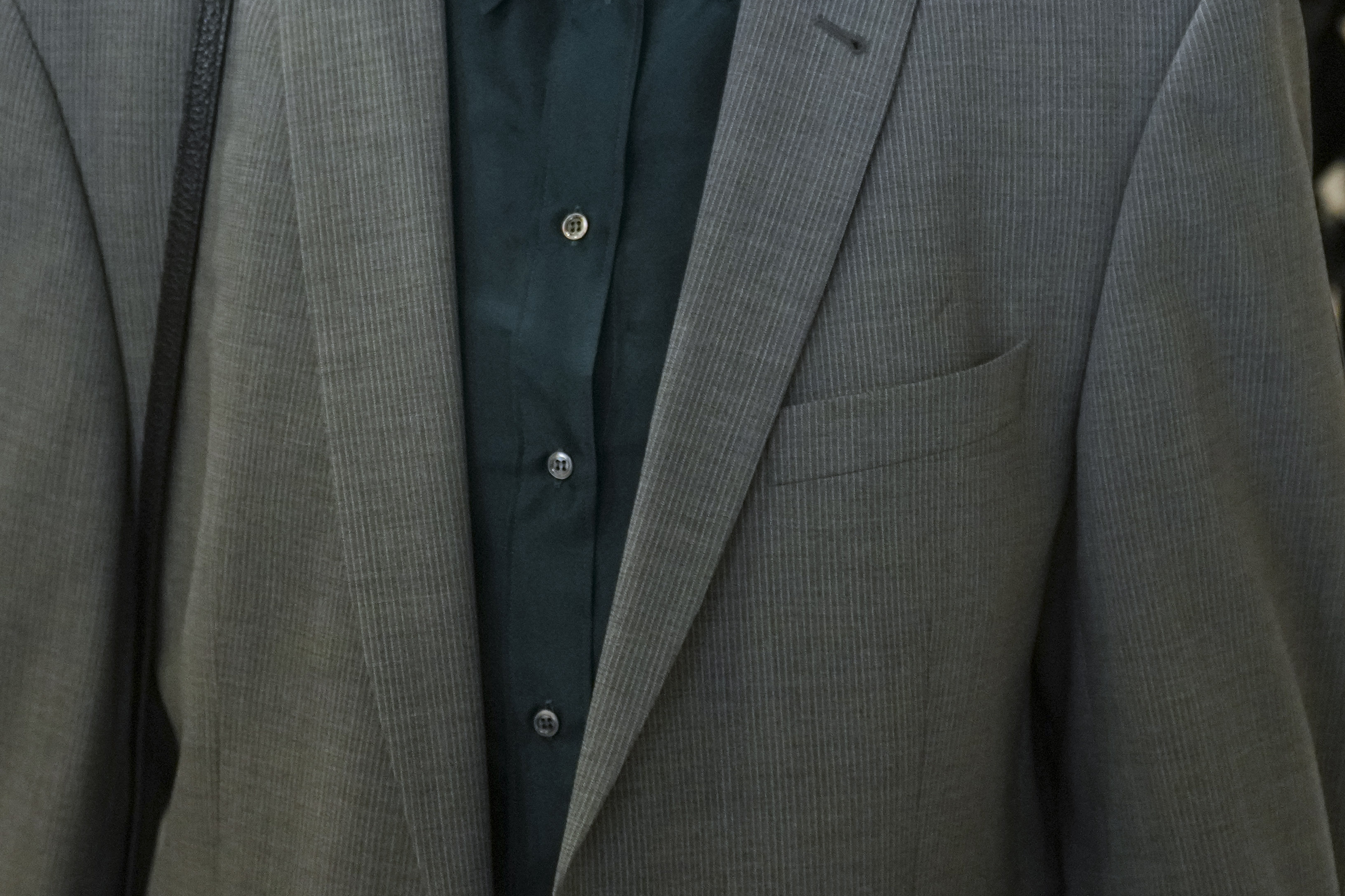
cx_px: 443
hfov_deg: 11.0
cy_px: -180
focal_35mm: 186
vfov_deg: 7.3
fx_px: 6949
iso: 2500
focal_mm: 70
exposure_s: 1/400
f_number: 2.8
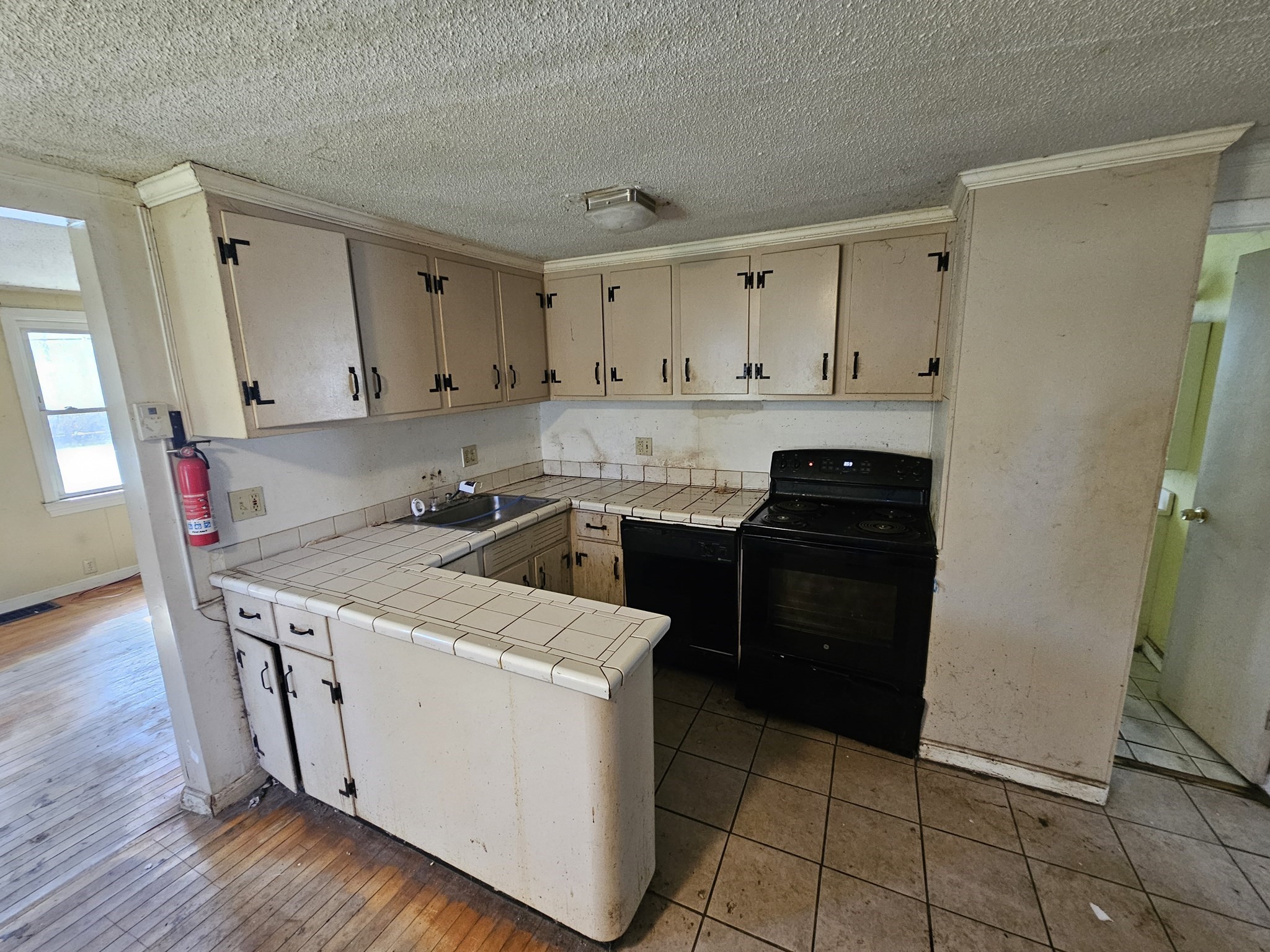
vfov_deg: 89.9
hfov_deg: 106.2
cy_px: 476
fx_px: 477
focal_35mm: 13
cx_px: 635
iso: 320
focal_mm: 2.2
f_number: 2.2
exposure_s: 1/30
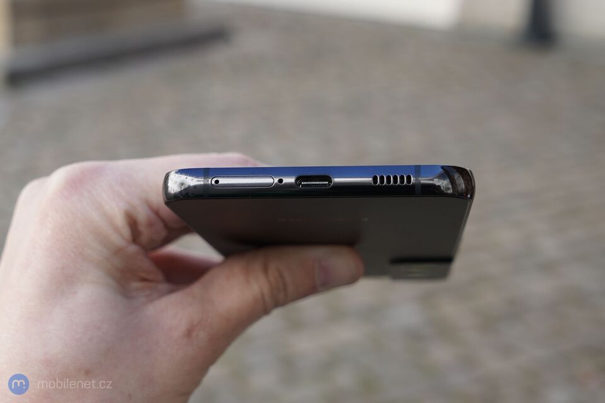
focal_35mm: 51
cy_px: 202
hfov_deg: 38.9
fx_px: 857
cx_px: 302
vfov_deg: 26.5
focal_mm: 51
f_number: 8
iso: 400
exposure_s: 1/125
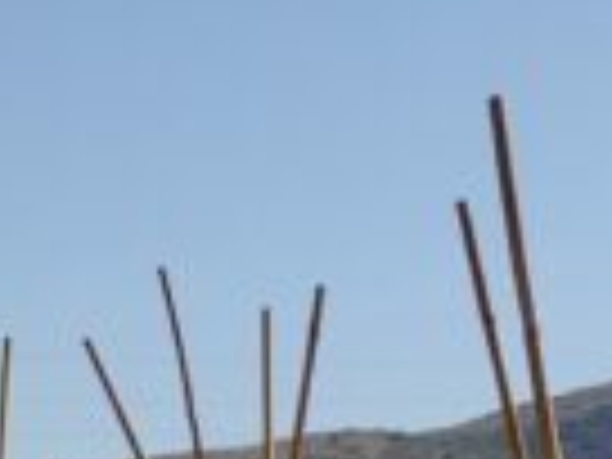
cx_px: 842
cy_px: 979
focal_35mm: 147
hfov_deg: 12.9
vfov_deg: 9.3
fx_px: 2599
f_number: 1.89
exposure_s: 1/2195
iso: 100
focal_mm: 5.43
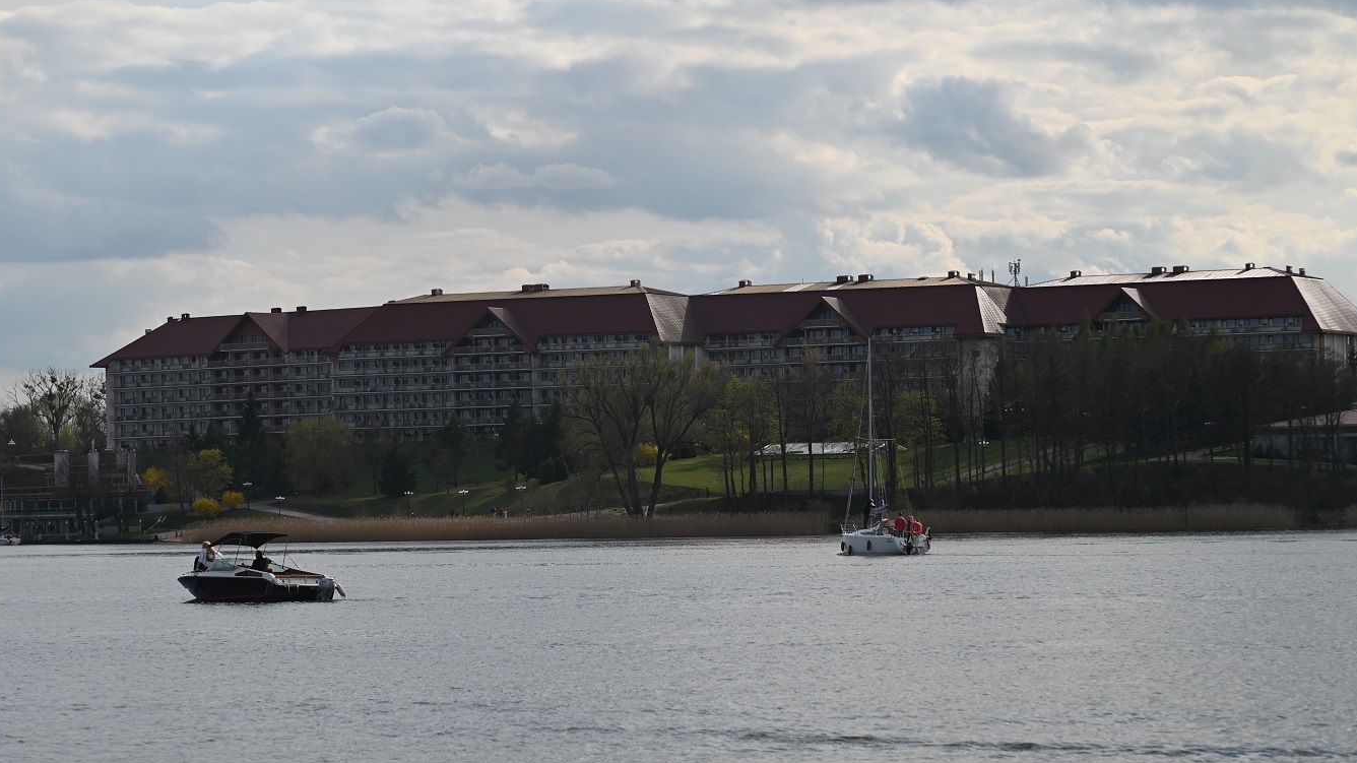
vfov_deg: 10.1
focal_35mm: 120
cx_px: 639
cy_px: 324
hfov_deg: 17.9
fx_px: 4317
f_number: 7.1
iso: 100
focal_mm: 102
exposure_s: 1/800
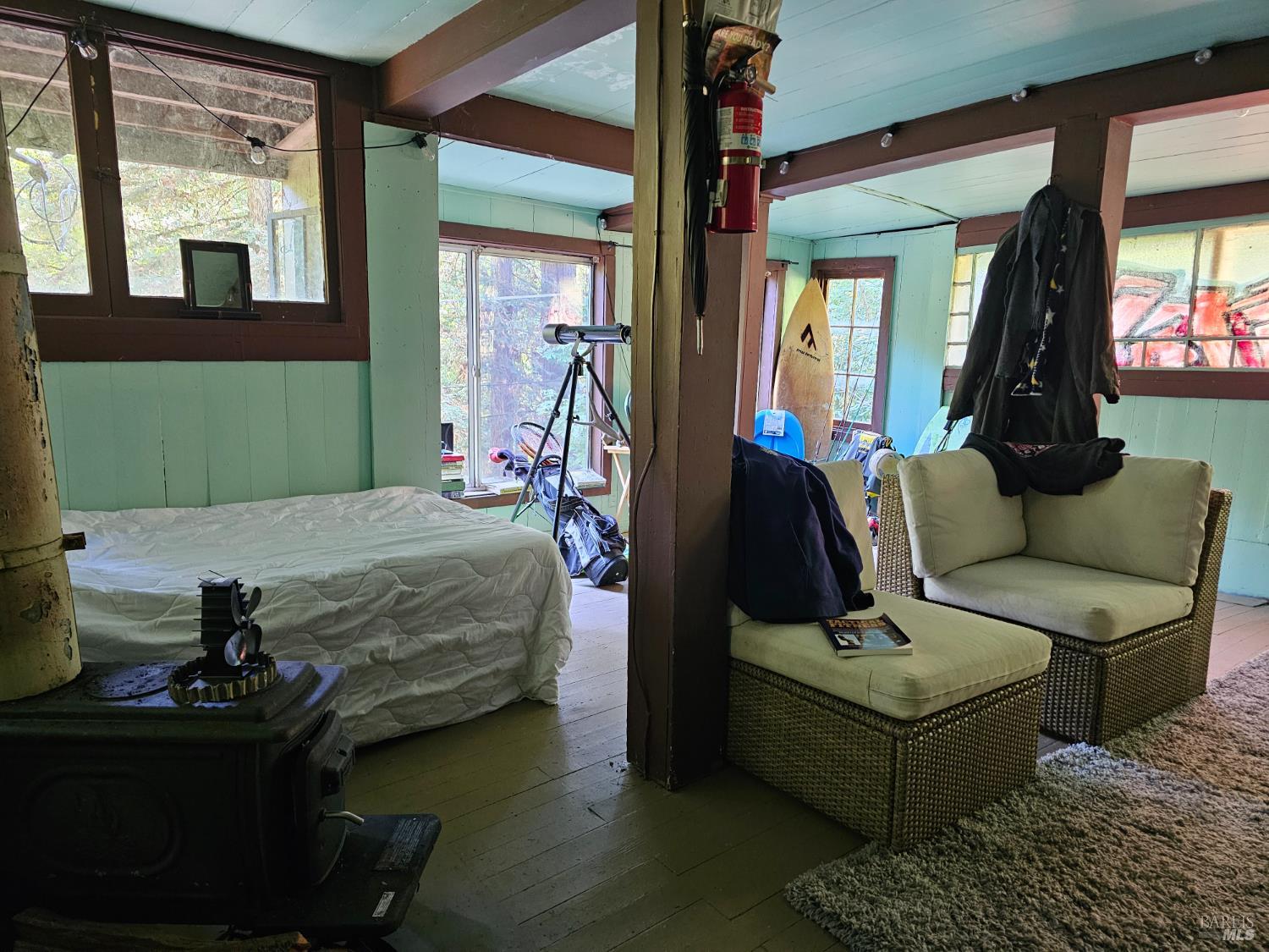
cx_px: 634
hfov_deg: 73.9
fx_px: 843
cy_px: 476
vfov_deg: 58.9
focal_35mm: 23
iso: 800
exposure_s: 1/24
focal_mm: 6.3
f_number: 1.7
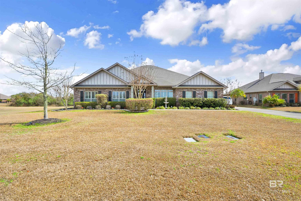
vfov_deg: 77.3
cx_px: 150
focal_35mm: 15
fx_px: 125
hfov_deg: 100.4
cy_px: 100
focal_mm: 15
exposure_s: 1/640
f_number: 11
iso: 400
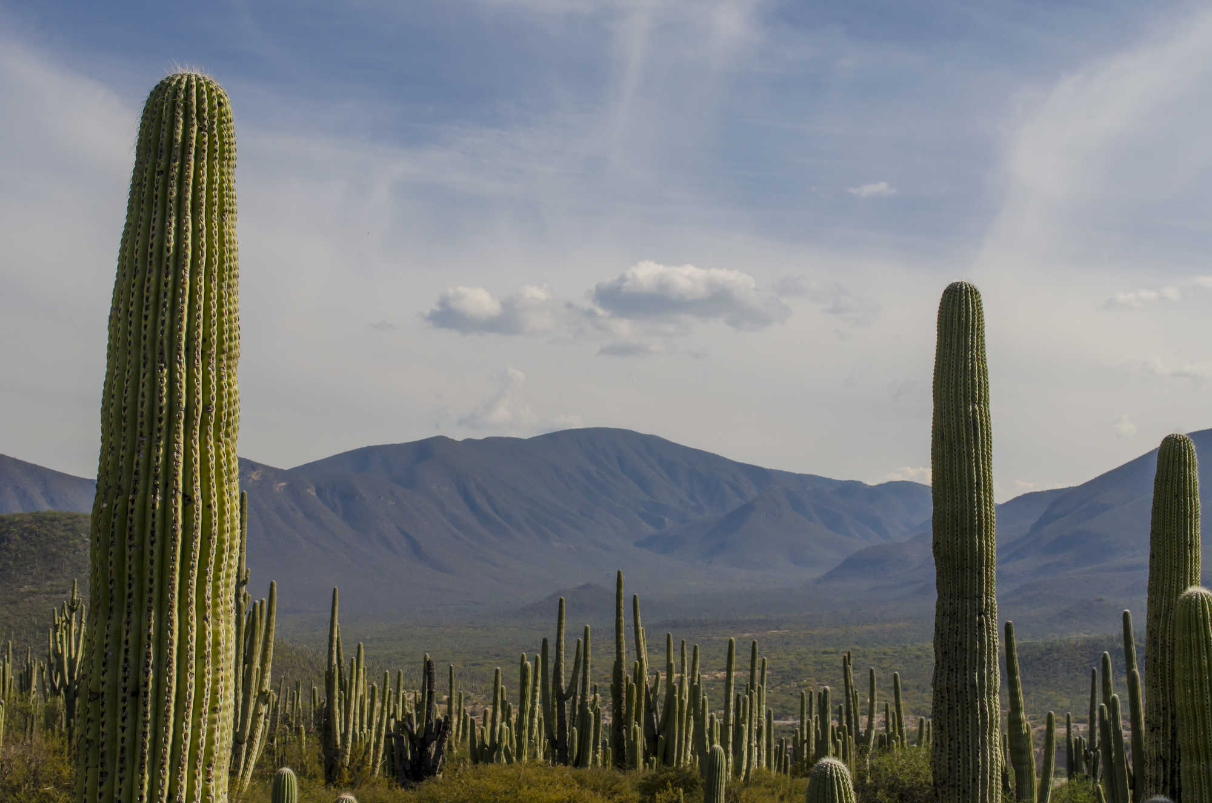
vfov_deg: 25.6
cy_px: 402
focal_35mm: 52
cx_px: 606
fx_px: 1764
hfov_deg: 37.9
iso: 250
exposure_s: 1/500
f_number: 16
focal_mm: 35
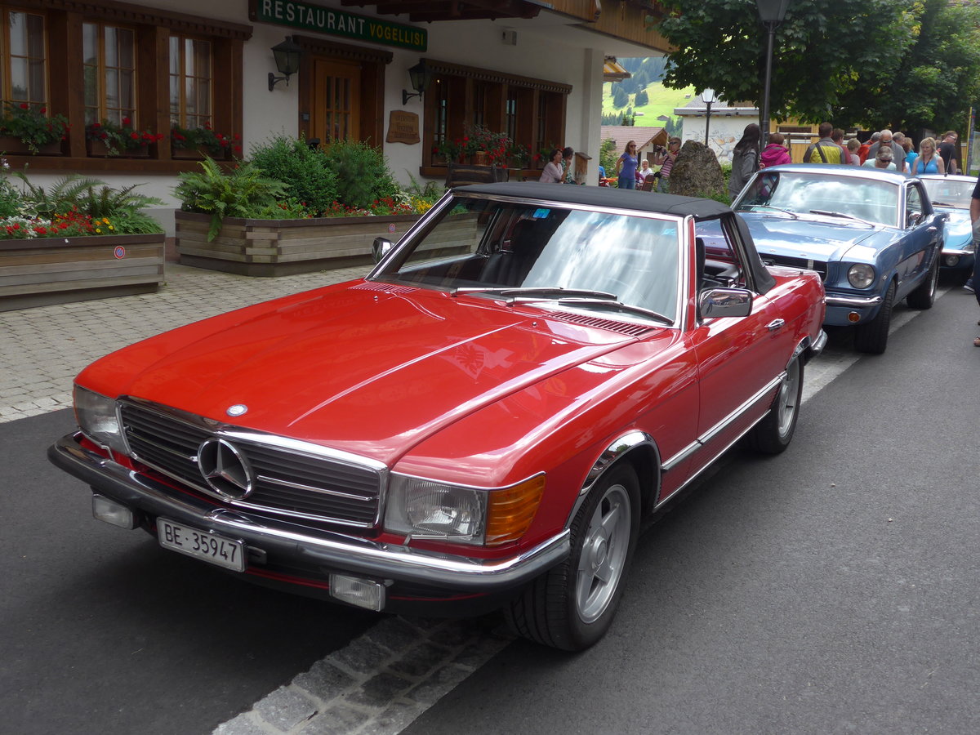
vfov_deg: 36.8
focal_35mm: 39
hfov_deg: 47.9
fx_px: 1104
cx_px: 490
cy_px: 368
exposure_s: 1/400
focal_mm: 8
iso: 80
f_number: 2.8
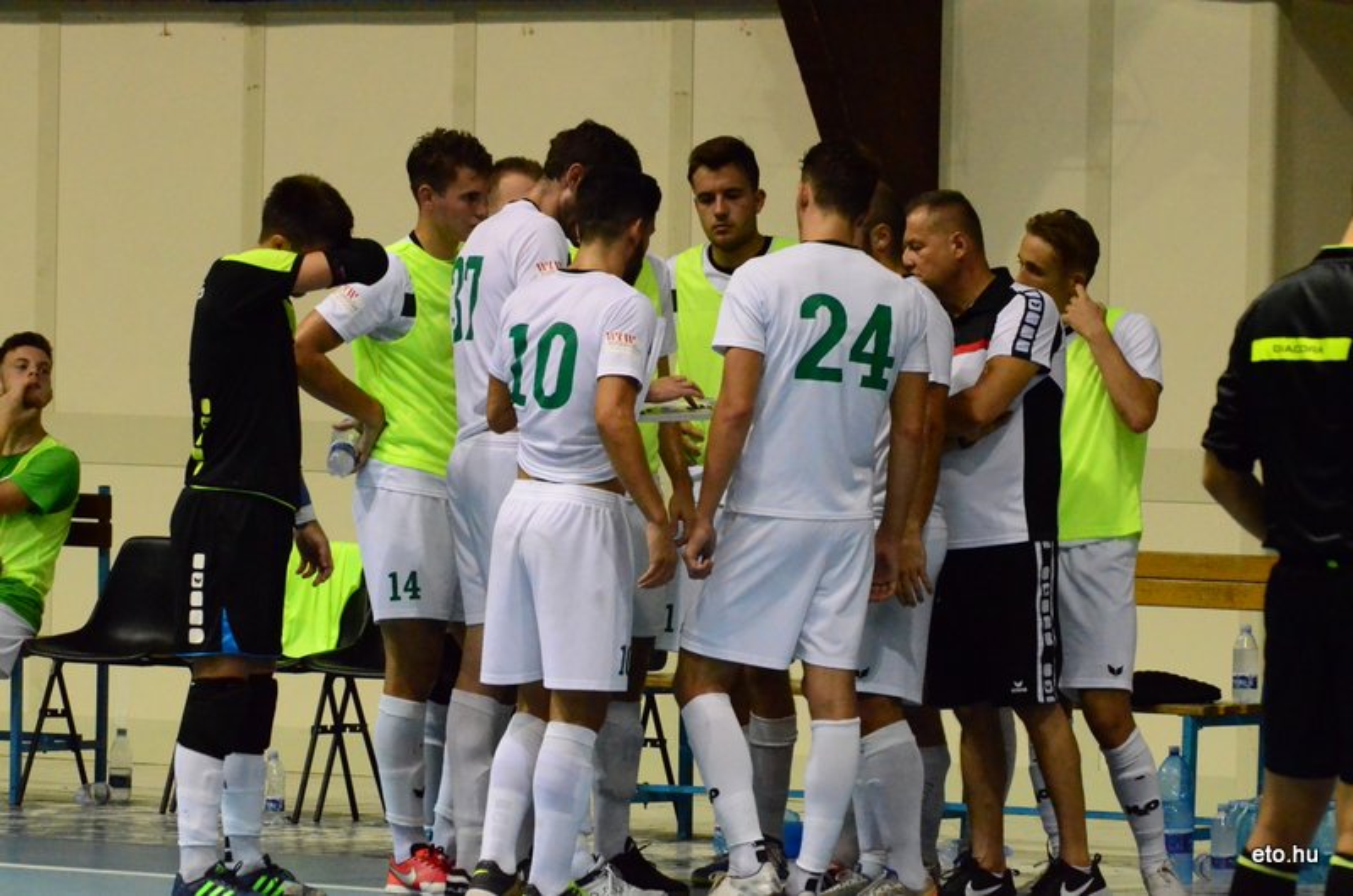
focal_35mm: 292
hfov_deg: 7.1
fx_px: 10971
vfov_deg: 4.7
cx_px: 676
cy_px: 448
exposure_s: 1/320
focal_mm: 195
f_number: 7.1
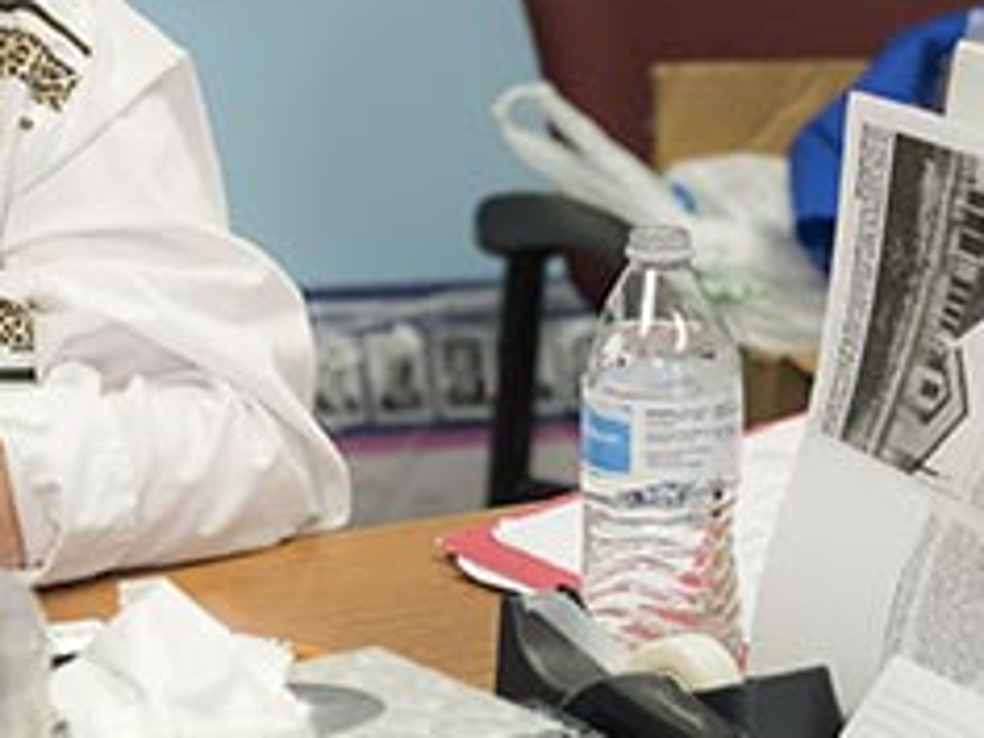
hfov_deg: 9.1
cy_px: 79
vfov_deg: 6.9
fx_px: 6083
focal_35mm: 214
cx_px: -175
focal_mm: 70
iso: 1250
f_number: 4
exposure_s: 1/320
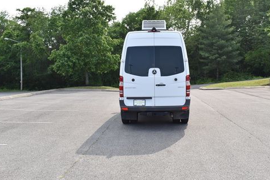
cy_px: 66
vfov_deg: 36.6
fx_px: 270
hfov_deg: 52.9
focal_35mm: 36
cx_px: 155
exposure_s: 1/250
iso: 200
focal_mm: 18
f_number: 8
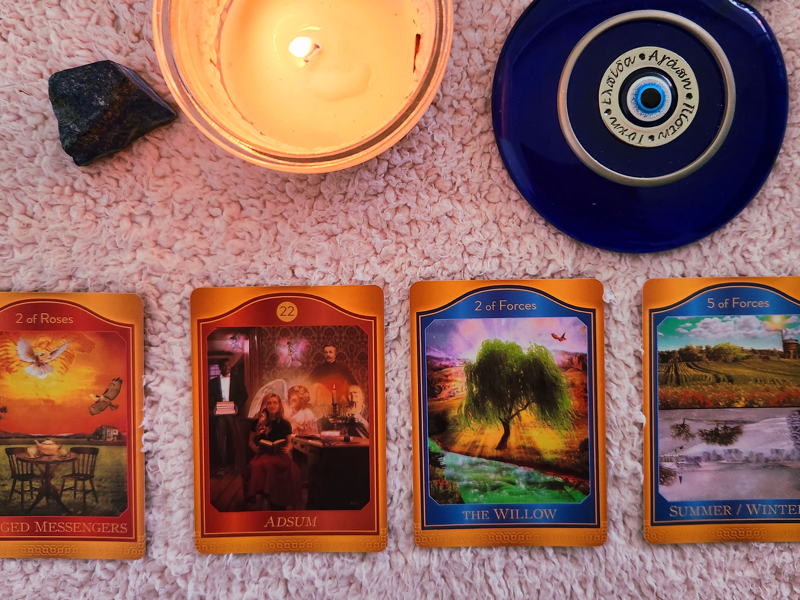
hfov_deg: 56.8
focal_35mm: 32
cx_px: 401
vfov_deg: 43.9
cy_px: 242
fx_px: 740
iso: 250
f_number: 1.8
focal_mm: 5.4
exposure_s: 1/100
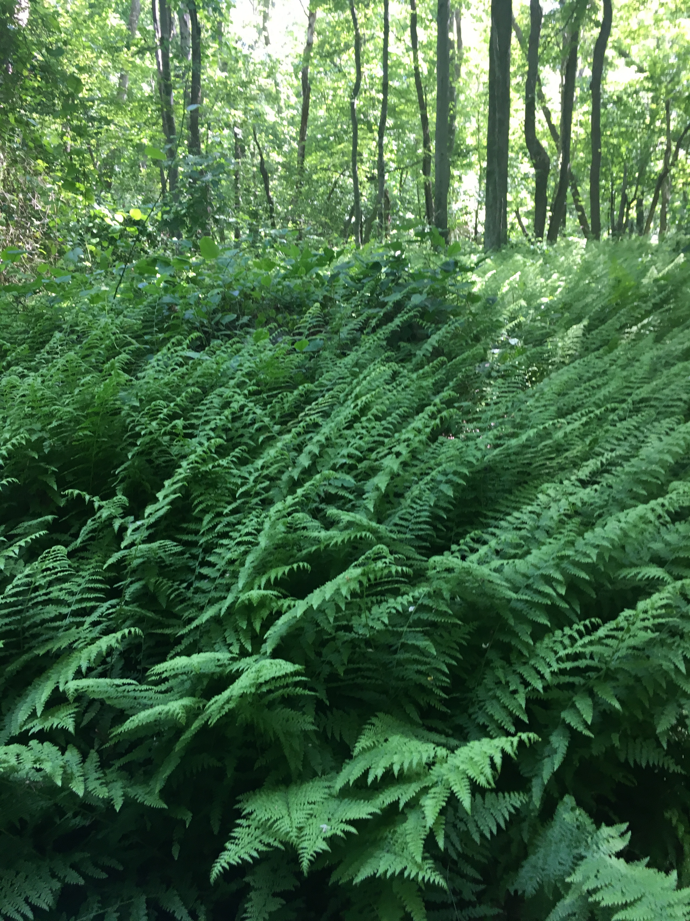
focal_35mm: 29
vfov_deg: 61.7
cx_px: 345
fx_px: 771
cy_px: 460
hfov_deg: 48.2
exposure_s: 1/30
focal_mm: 4.15
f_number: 2.2
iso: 25
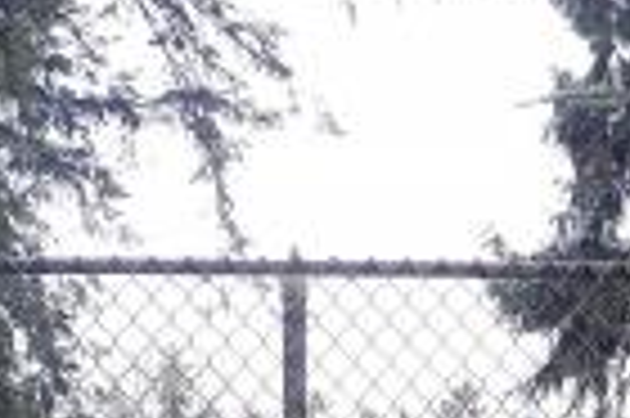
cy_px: 571
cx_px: 360
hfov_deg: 18.6
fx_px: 1923
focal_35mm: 110
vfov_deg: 12.0
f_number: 4.2
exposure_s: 1/30
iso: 220
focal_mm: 6.6
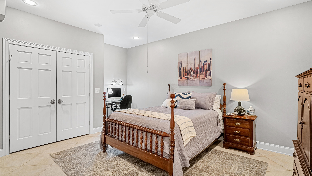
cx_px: 155
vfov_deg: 63.9
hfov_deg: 95.9
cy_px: 87
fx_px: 141
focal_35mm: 17
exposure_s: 1/60
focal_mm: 16
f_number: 8
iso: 250
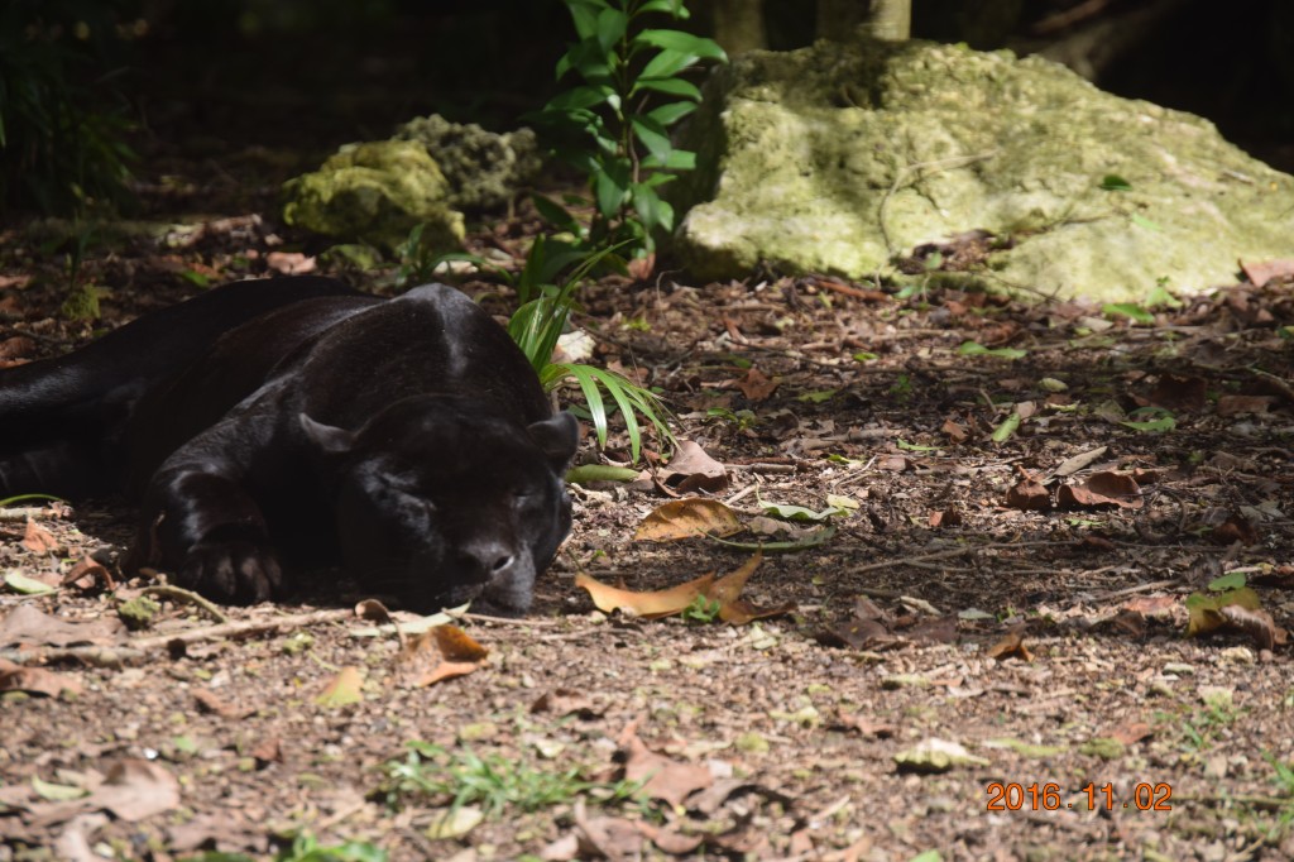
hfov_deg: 6.9
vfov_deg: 4.6
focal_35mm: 300
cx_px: 647
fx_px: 10779
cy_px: 431
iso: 100
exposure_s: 1/160
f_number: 6.3
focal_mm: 200
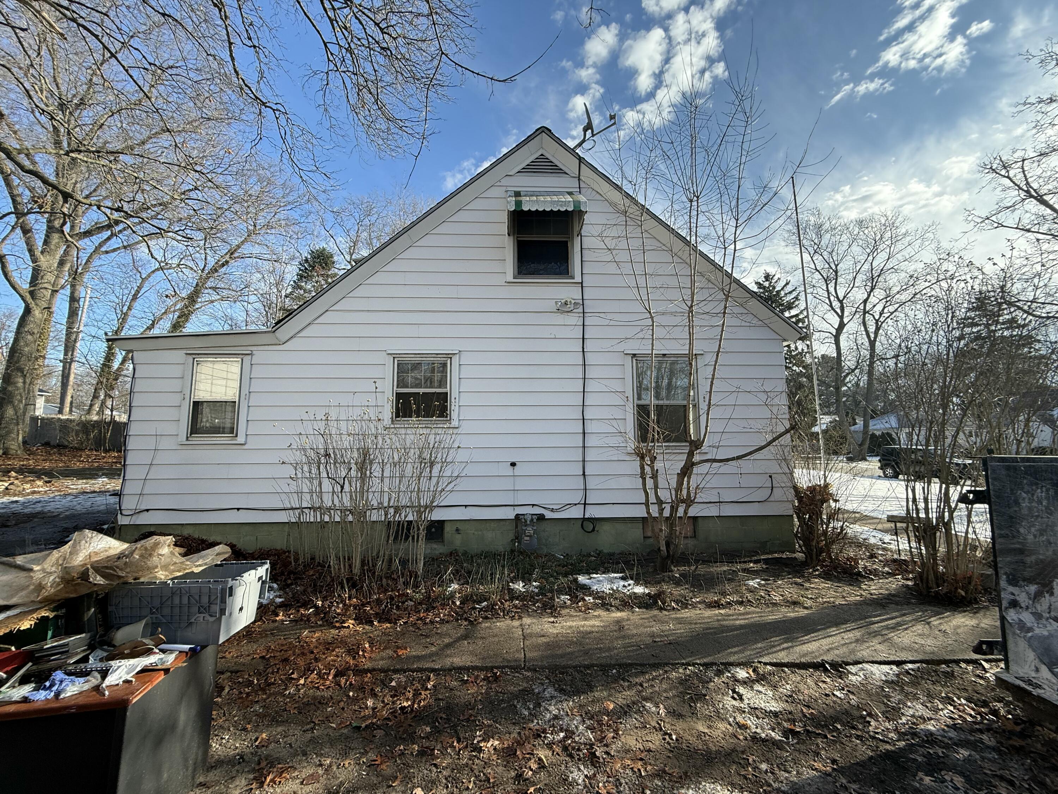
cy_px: 397
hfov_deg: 102.1
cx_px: 529
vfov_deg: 85.7
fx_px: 428
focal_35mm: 14
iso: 50
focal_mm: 2.22
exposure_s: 1/518
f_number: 2.2
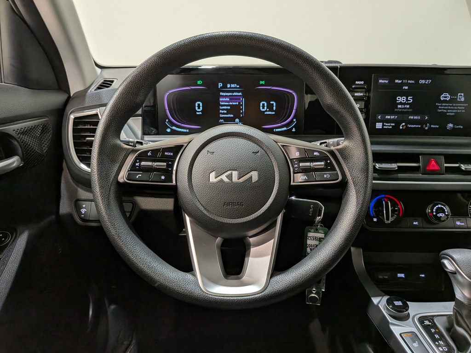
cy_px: 176
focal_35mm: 24
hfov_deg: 71.6
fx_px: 327
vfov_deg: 56.8
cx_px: 236
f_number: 1.7
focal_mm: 4.53
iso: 37
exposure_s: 1/30
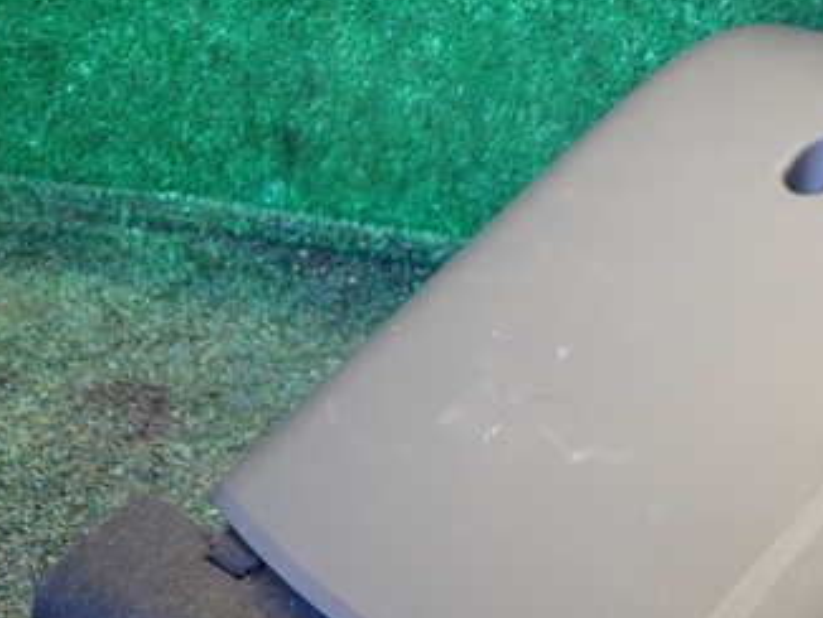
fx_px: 1094
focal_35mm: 46
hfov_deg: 39.2
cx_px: 684
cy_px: 467
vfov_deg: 31.0
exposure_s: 1/40
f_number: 2
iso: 200
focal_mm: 4.5
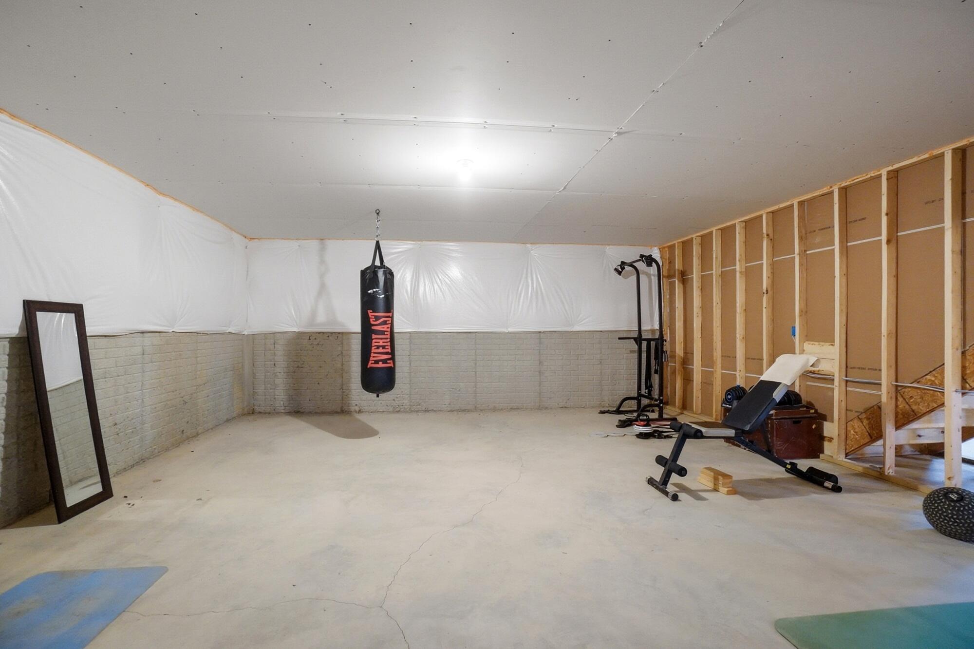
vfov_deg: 77.3
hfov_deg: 100.4
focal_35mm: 15
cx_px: 487
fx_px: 406
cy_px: 324
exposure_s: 1/30
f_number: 5.6
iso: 100
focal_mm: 10
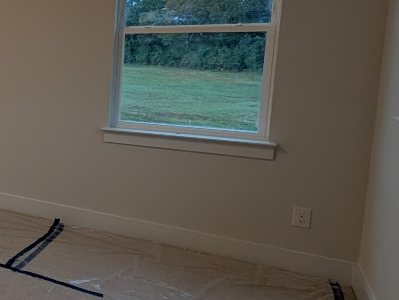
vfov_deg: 36.4
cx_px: -200
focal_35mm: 39
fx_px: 450
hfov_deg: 29.1
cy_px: 93
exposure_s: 1/60
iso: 80
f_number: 1.7
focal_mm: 2.02
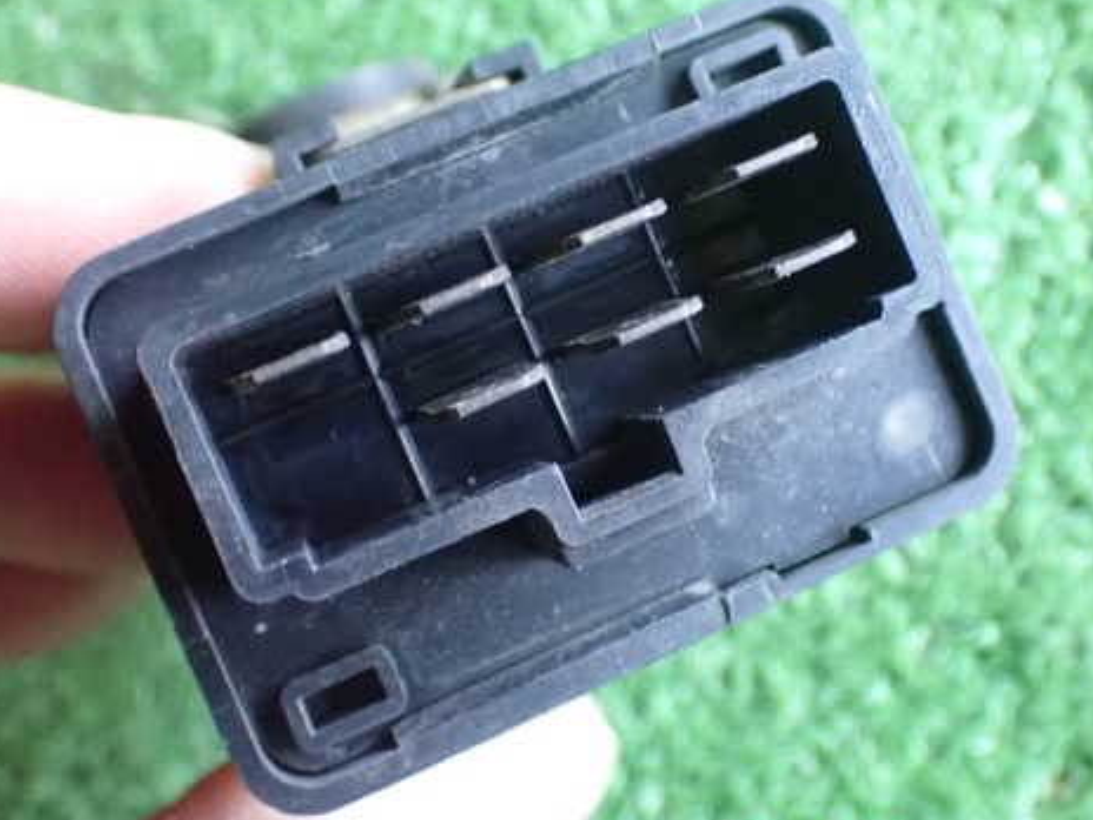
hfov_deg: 36.2
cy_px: 351
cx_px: 542
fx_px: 1673
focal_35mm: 53
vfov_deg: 27.5
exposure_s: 1/40
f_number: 2.8
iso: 1250
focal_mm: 7.31
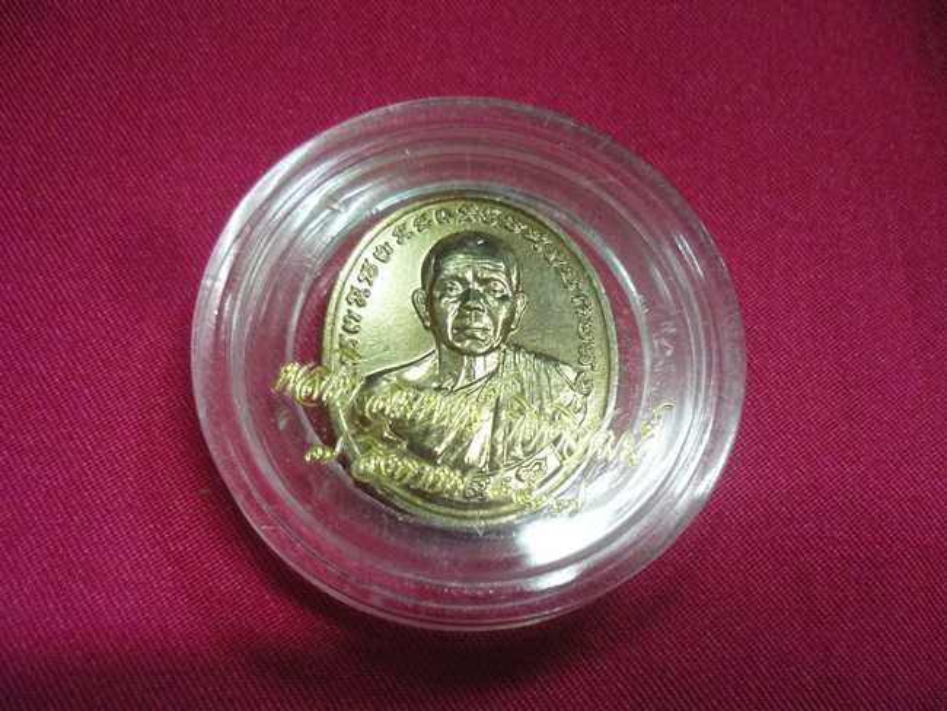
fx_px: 903
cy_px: 356
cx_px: 474
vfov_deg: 43.0
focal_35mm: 33
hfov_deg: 55.3
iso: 400
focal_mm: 5.5
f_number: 2.8
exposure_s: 1/15
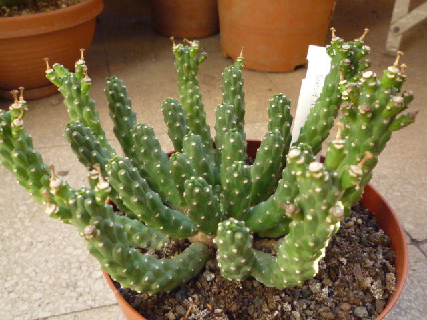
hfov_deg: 52.6
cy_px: 160
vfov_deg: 40.7
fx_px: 432
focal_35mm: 35
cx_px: 214
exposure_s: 1/250
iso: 320
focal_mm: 4.4
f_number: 2.8
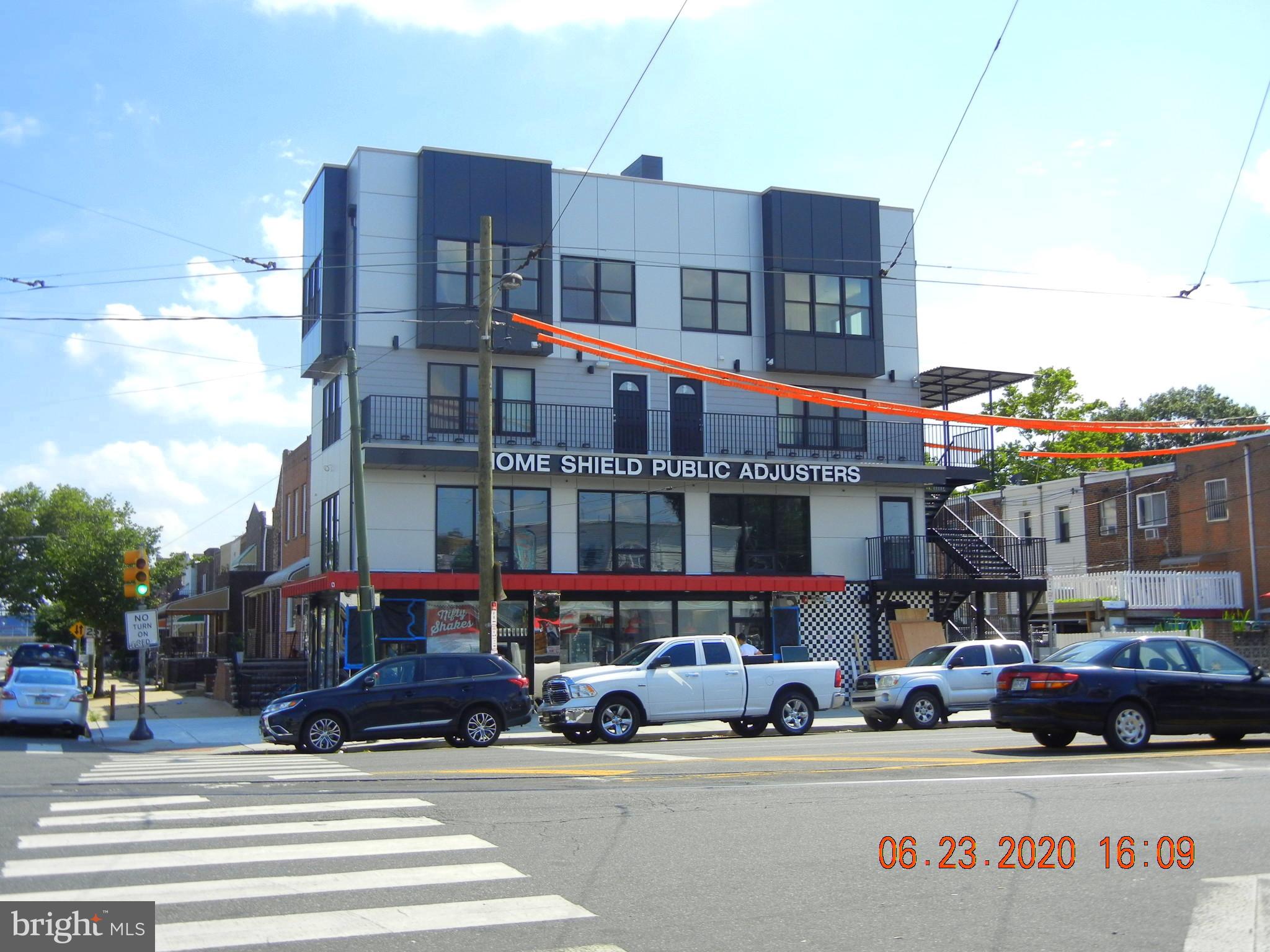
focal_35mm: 39
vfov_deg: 36.8
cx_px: 635
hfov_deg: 47.9
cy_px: 476
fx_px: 1431
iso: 160
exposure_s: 1/273
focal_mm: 7.1
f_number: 7.4
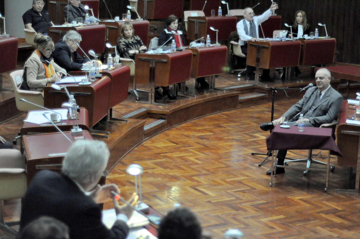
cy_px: 120
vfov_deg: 18.1
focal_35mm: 75
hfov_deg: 27.0
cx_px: 180
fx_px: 749
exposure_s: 1/400
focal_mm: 50
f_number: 2
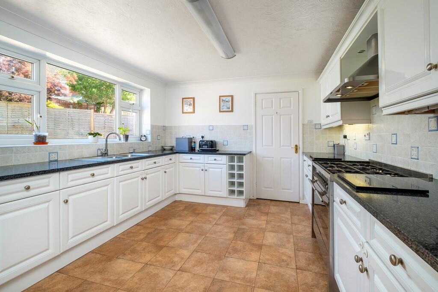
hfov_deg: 96.7
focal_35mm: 16
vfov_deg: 73.8
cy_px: 146
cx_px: 219
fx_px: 195
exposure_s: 1/25
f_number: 7.1
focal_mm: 10.5
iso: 200
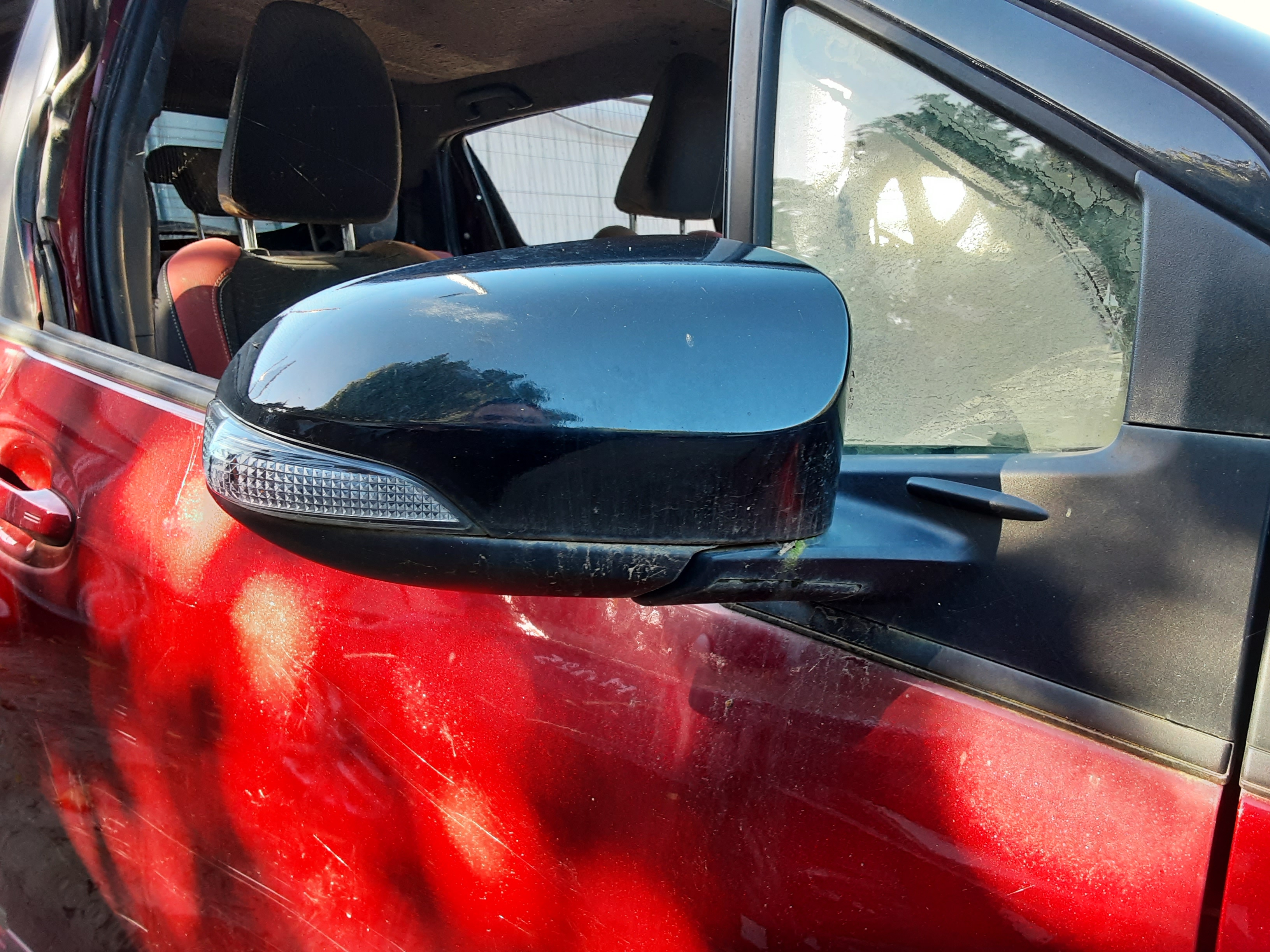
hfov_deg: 65.3
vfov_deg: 51.4
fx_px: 991
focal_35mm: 27
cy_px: 476
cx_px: 635
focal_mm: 2.91
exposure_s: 1/50
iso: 64
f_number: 1.9
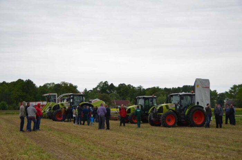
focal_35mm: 48
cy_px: 80
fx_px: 322
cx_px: 121
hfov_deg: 41.2
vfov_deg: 28.0
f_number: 4.5
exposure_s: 1/250
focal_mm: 32
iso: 100
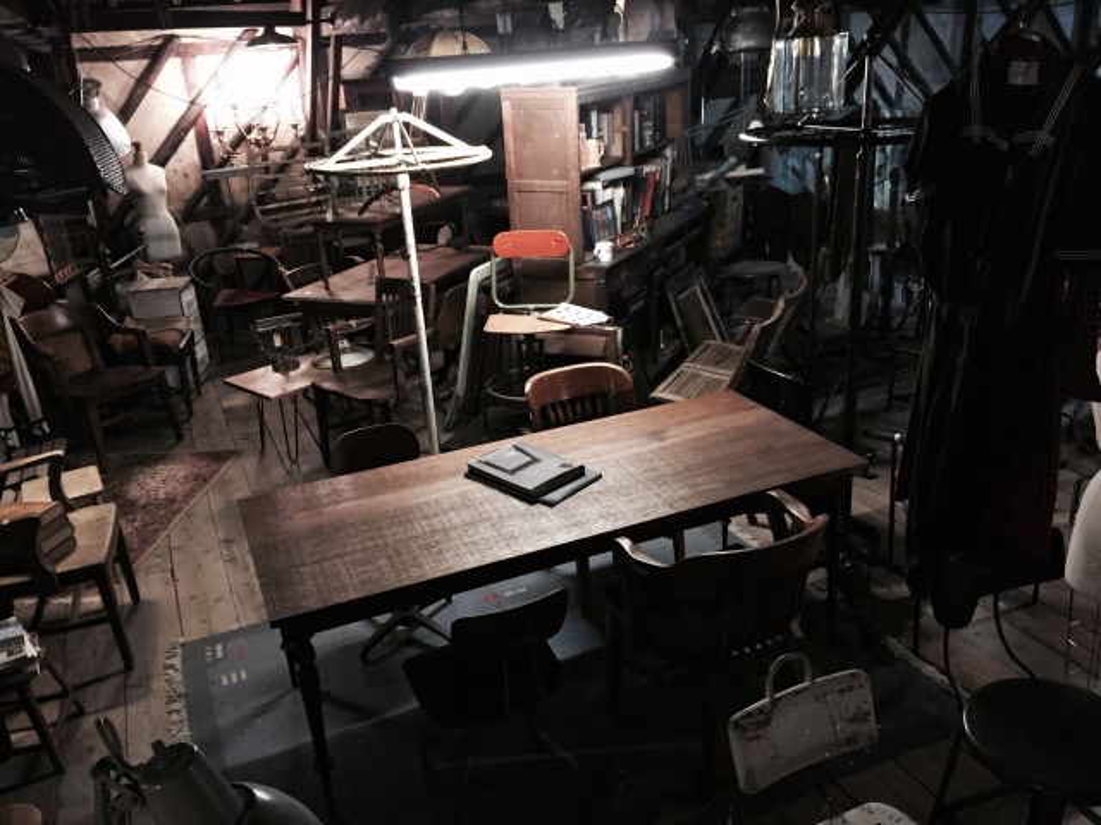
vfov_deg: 48.2
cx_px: 550
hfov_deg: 61.7
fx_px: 922
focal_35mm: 29
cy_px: 412
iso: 250
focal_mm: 4.15
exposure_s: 1/15
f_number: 2.2
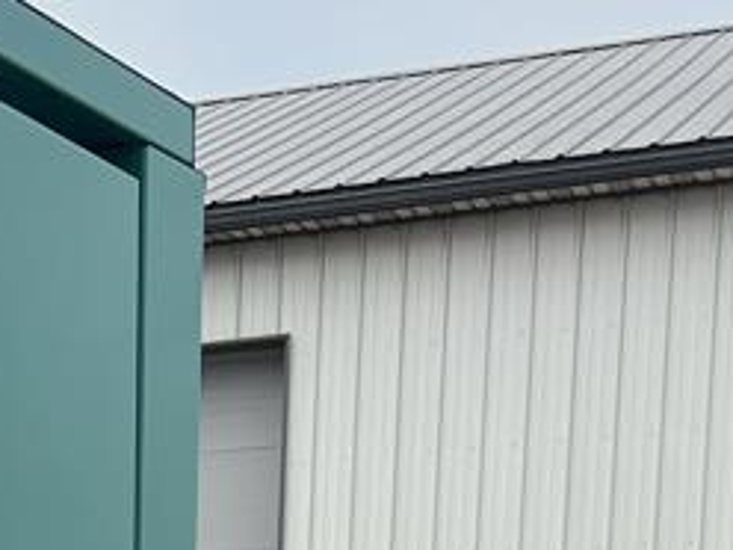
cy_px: 1227
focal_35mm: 134
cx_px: -754
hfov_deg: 12.8
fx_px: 2837
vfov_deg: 10.0
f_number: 1.5
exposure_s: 1/2353
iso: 50
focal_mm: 5.7
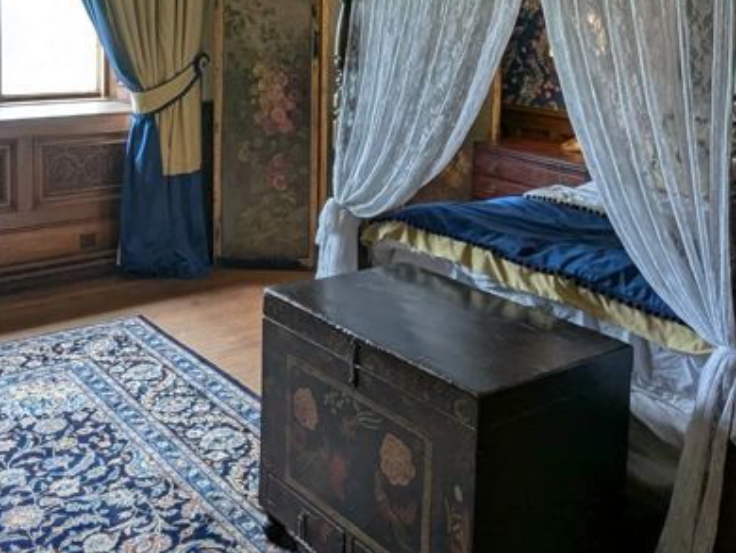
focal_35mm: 42
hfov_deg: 44.8
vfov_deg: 32.8
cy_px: 68
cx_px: 357
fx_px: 894
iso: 68
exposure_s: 1/50
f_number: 2.2
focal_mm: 2.35
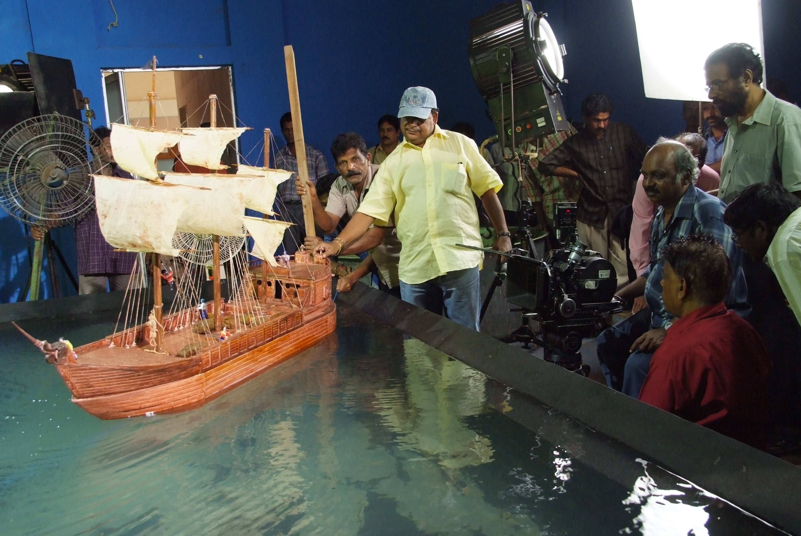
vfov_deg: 40.1
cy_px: 268
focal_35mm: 33
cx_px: 400
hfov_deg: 57.2
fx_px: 735
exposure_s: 1/125
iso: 2000
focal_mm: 22
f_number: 5.6
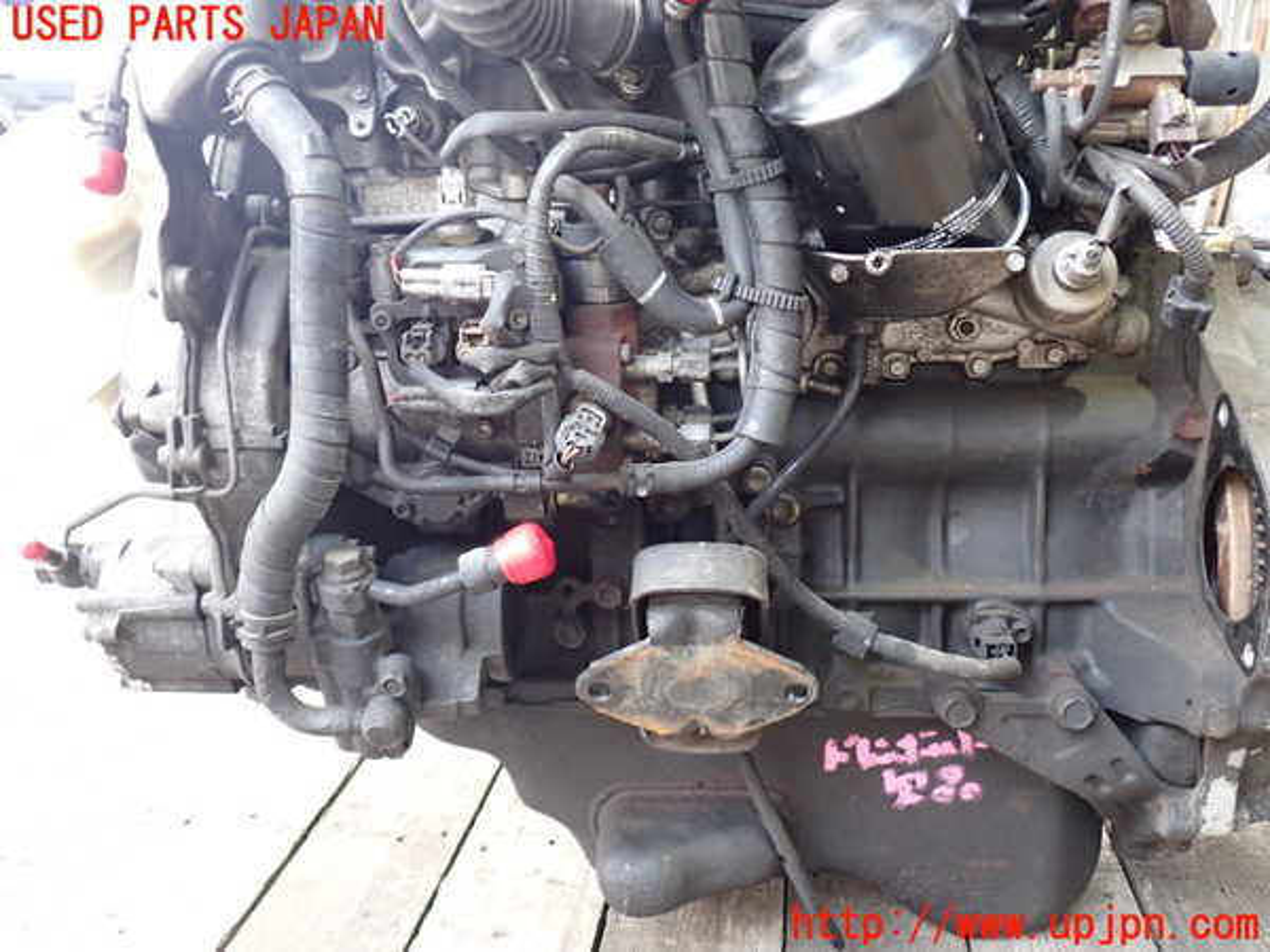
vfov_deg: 44.2
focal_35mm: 32
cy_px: 476
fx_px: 1174
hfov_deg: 56.8
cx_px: 635
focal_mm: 5.79
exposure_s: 1/30
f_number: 2.4
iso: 640
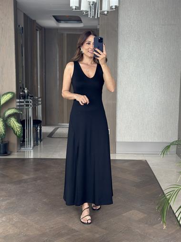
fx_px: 334
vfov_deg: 39.6
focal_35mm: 48
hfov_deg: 30.3
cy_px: 121
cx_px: 90
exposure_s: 1/77
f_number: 1.78
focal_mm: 6.86
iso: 125
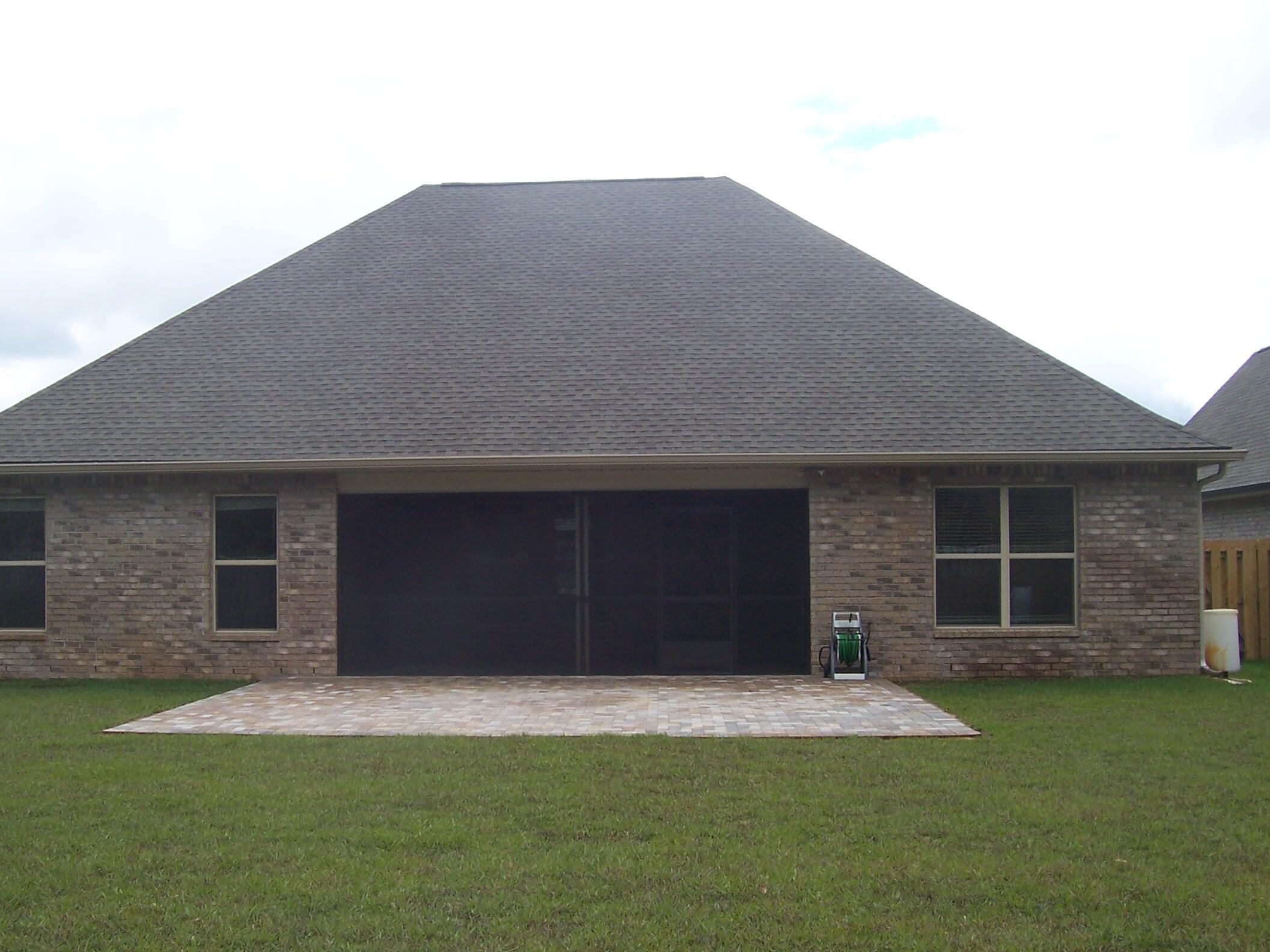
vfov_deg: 35.1
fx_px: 1504
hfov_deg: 45.6
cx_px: 528
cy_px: 507
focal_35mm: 41
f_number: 5.6
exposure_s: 1/250
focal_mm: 5.6
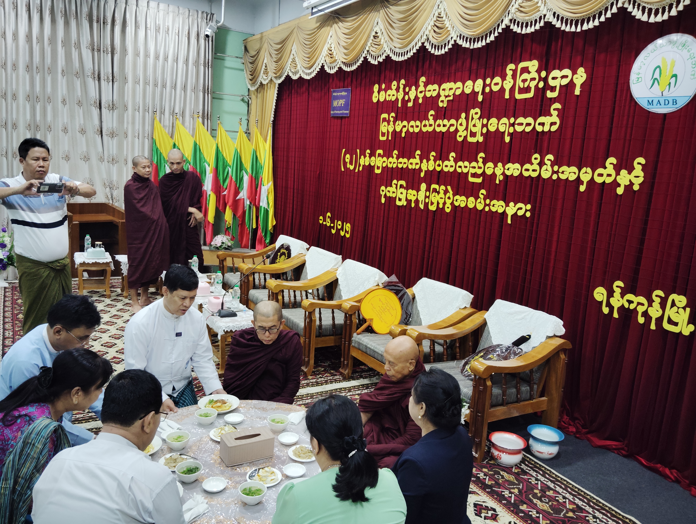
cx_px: 348
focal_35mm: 28
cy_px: 262
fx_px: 564
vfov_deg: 49.9
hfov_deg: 63.4
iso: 678
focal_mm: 4.22
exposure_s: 1/50
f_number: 1.8
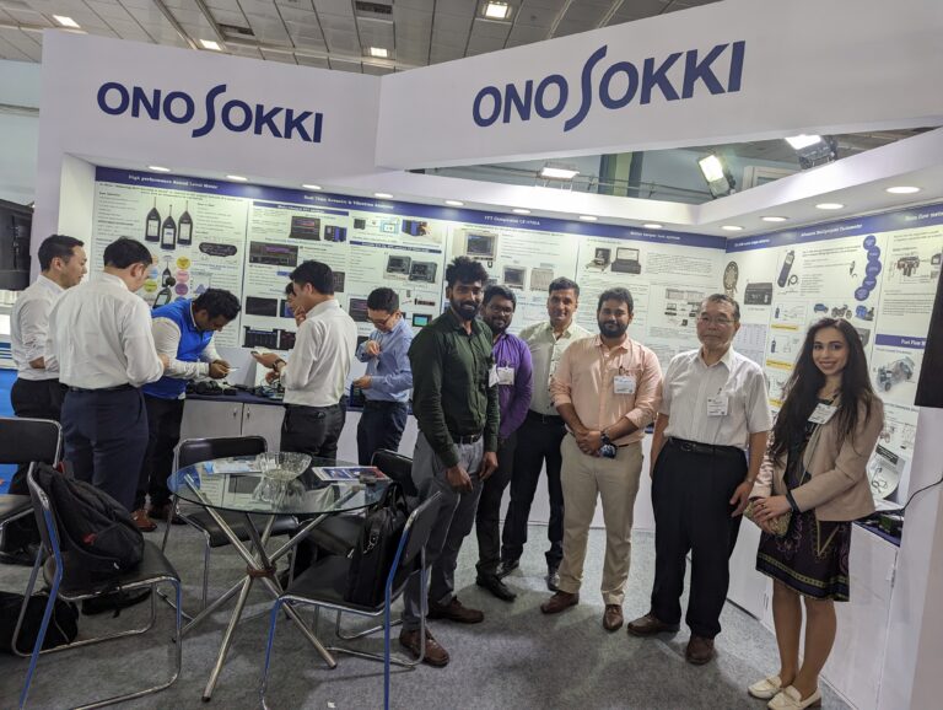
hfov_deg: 71.5
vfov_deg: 56.9
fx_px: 655
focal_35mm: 24
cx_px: 472
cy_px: 355
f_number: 1.85
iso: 85
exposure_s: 1/100
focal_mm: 6.81
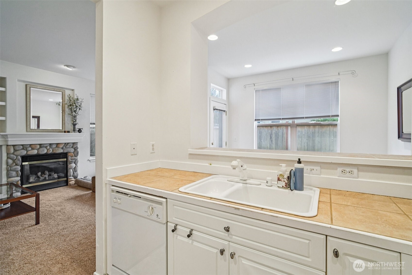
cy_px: 138
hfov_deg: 96.7
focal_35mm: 16
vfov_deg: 73.7
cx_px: 206
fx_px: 183
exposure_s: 1/30
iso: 1600
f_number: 8
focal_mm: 16
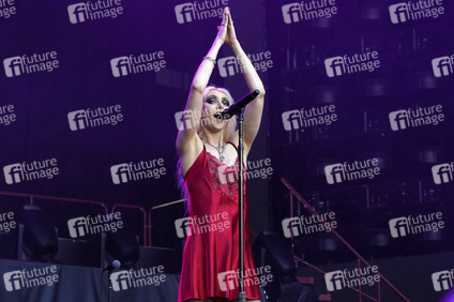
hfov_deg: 15.2
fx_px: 1701
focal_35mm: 135
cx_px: 217
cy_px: 145
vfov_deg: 10.1
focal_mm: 127
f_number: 8
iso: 1600
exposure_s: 1/400
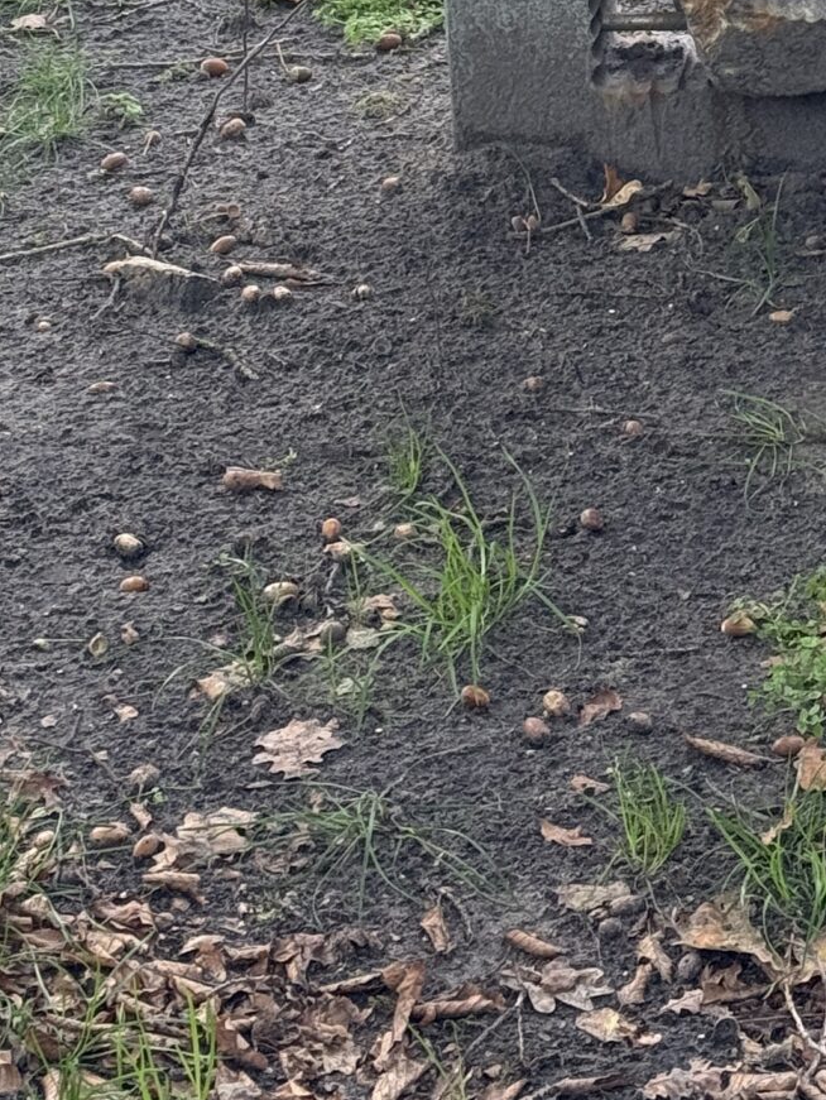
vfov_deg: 13.3
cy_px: -476
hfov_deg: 10.3
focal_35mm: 141
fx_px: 4483
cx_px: 1068
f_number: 1.78
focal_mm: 6.76
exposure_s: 1/675
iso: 64
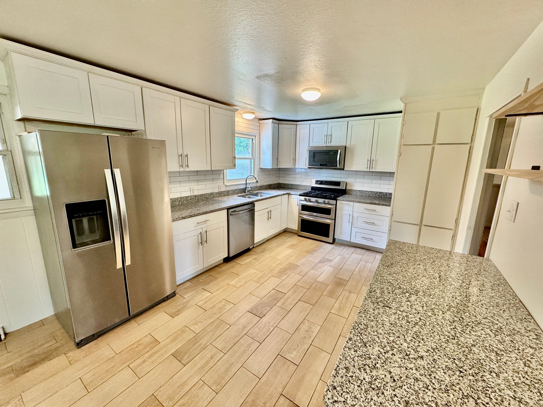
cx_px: 272
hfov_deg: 102.1
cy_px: 204
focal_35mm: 14
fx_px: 220
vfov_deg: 85.7
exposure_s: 1/120
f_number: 2.2
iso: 250
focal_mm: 2.22
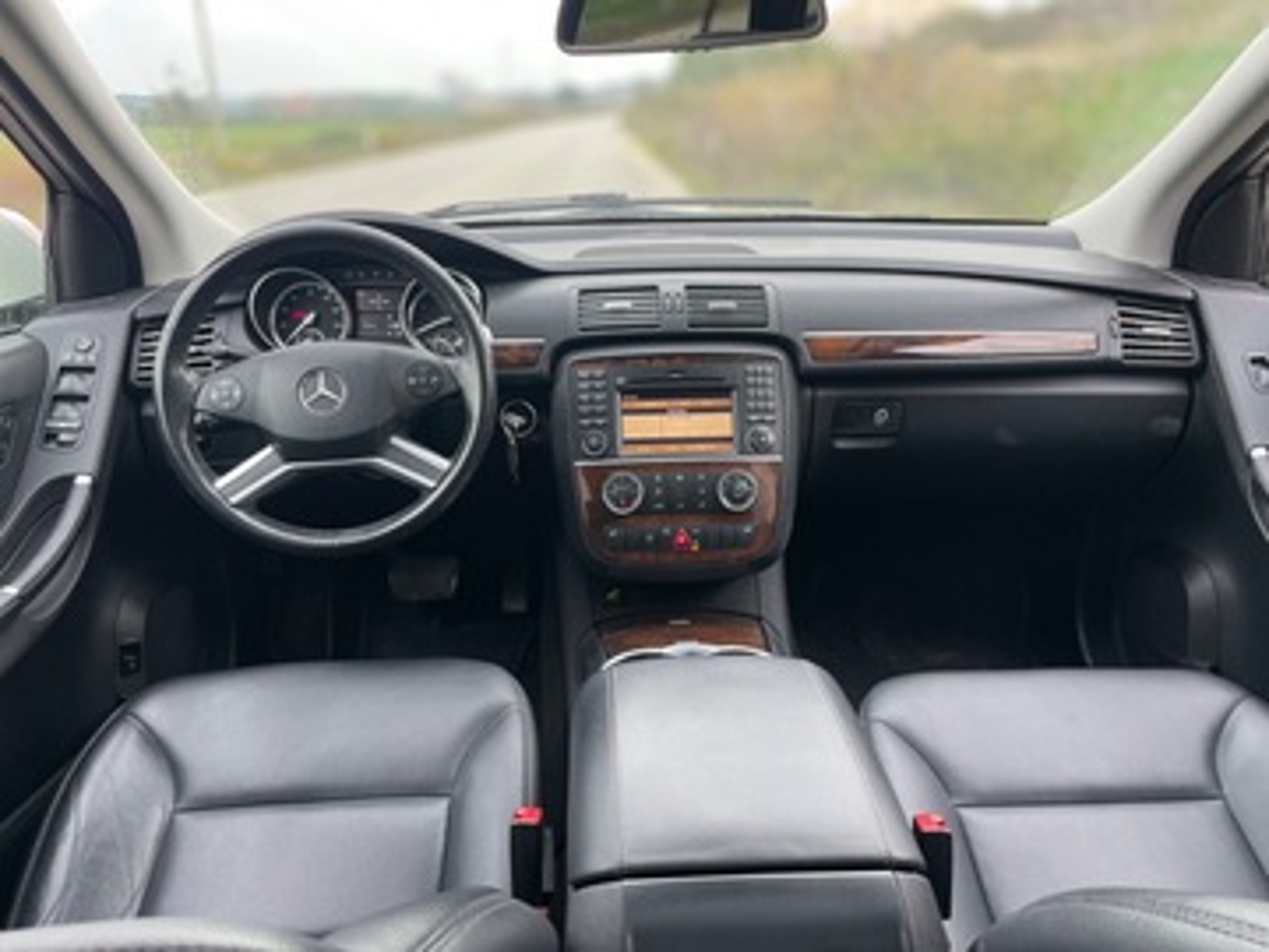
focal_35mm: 26
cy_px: 476
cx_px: 634
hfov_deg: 67.3
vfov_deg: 53.1
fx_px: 953
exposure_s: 1/121
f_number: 1.6
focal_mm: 4.2
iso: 64
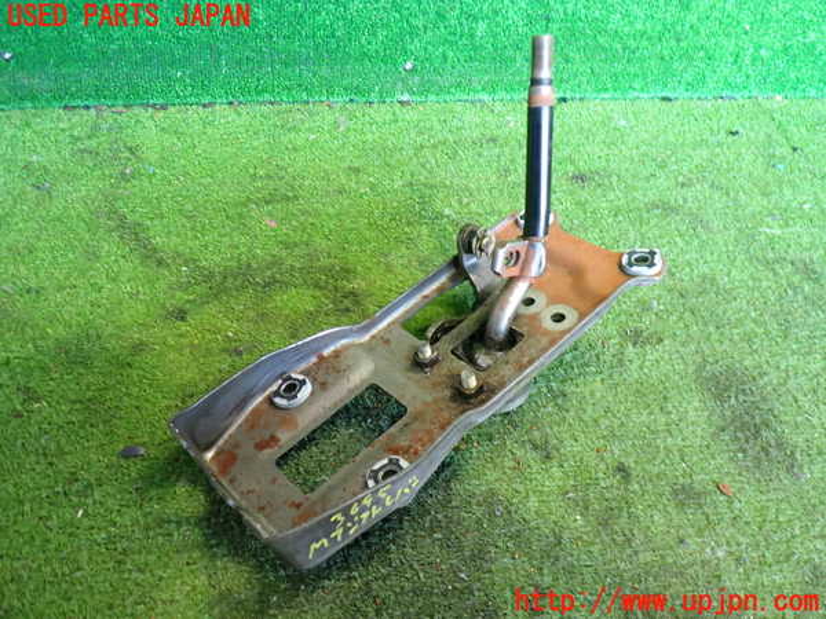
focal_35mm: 30
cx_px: 413
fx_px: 716
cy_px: 310
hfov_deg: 60.0
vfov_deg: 46.8
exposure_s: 1/30
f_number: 2.3
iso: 320
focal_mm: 5.4
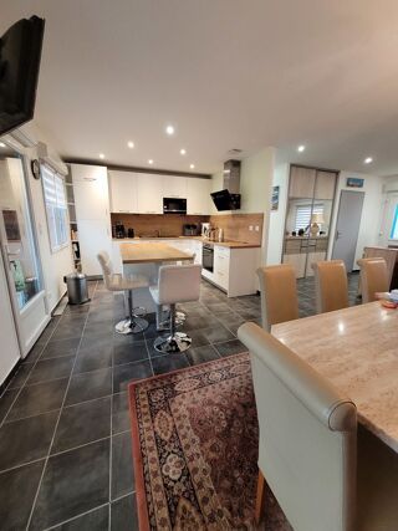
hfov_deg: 89.9
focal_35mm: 13
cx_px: 199
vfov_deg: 106.2
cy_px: 266
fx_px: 199
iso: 320
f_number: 2.2
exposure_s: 1/50
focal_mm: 1.74
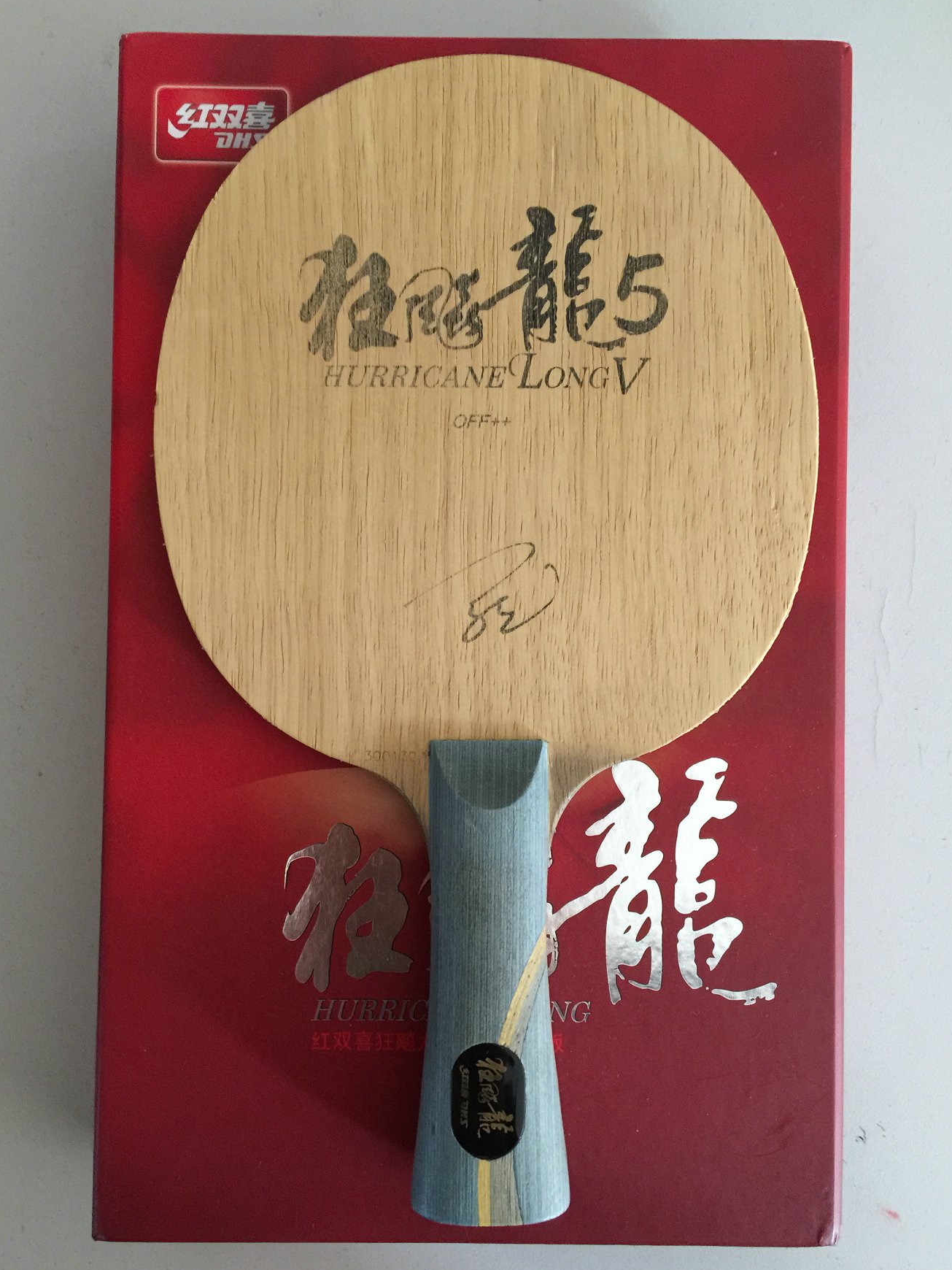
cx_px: 468
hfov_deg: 46.8
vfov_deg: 60.0
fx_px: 1100
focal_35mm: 30
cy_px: 641
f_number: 2.2
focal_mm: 4.15
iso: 125
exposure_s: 1/8
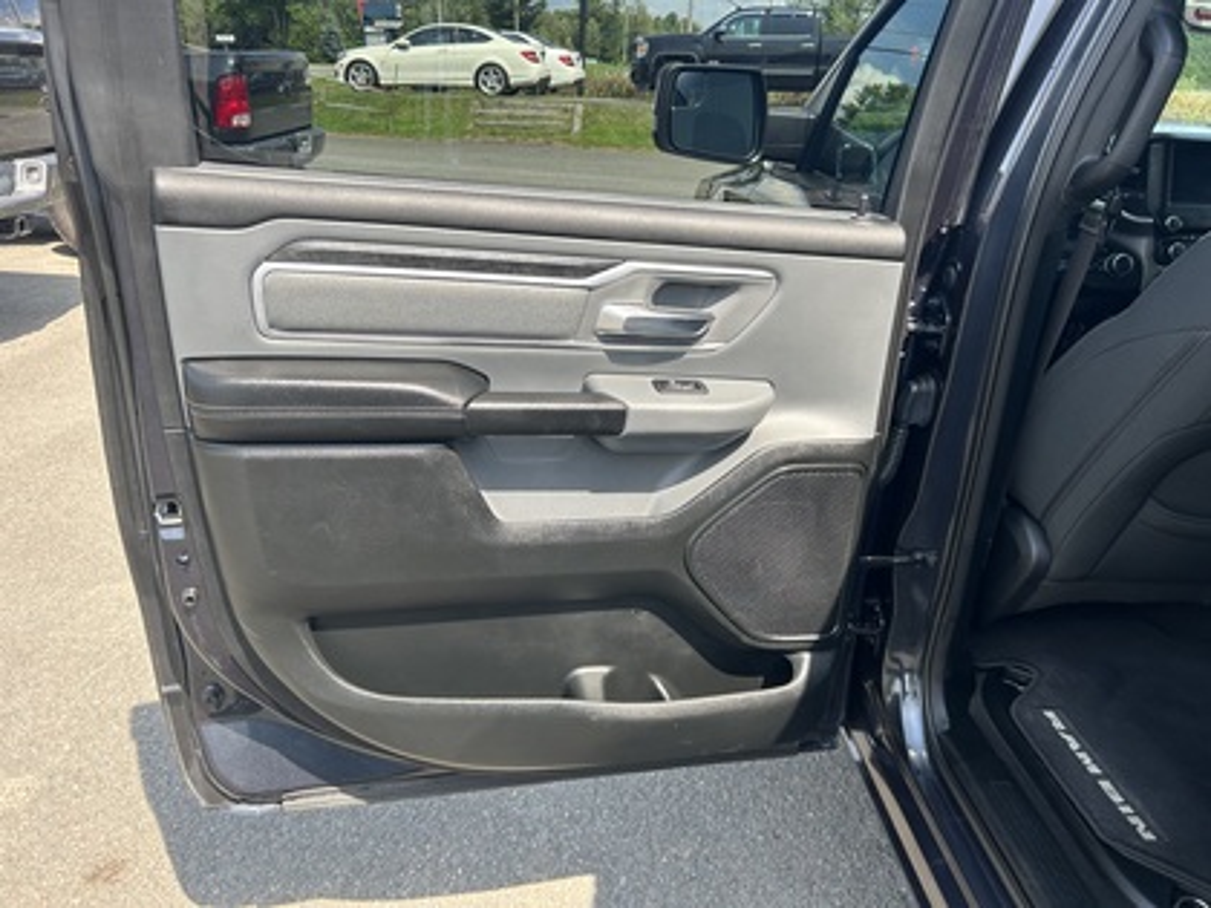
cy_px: 454
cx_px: 606
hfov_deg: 67.3
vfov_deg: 53.1
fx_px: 910
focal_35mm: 26
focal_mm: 5.7
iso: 50
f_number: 1.5
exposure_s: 1/743
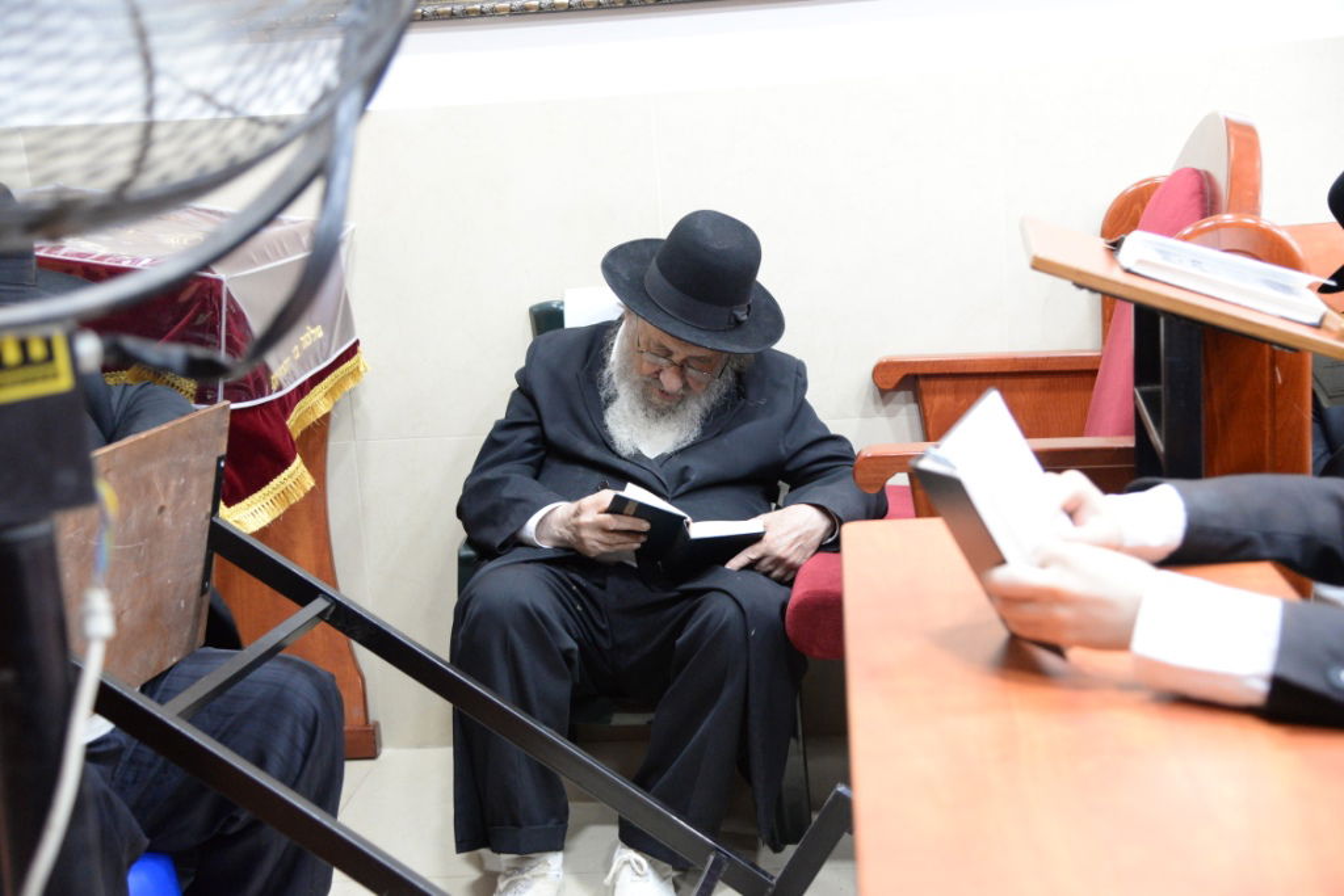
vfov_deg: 27.0
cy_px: 448
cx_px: 672
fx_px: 1867
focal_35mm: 50
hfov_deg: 39.6
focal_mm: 50
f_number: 4
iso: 4000
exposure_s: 1/50
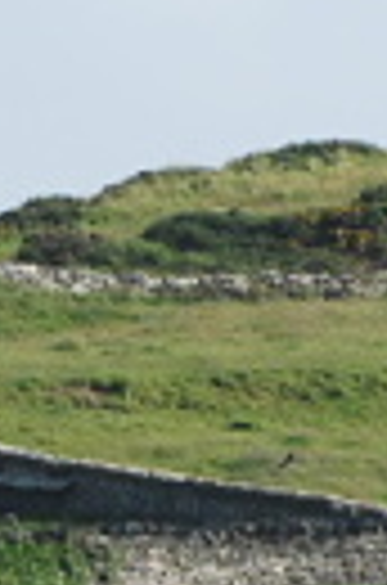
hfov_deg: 1.0
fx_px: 23312
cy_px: 407
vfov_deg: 1.4
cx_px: -576
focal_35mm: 1438
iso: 250
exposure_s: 1/640
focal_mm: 155
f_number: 7.1
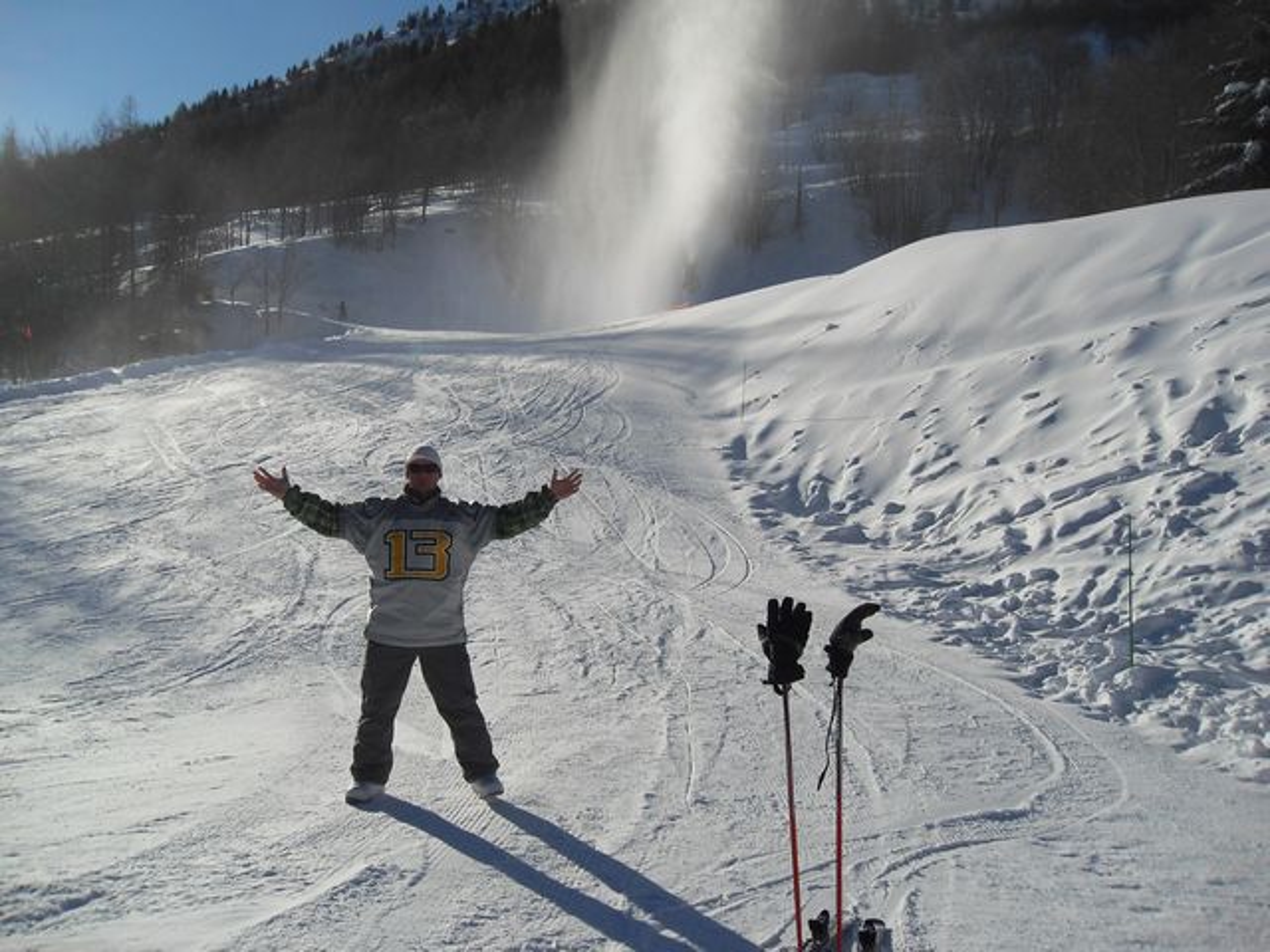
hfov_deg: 52.6
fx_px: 1284
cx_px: 635
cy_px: 476
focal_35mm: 35
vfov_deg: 40.7
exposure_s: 1/500
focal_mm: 6.3
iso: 80
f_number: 8.2
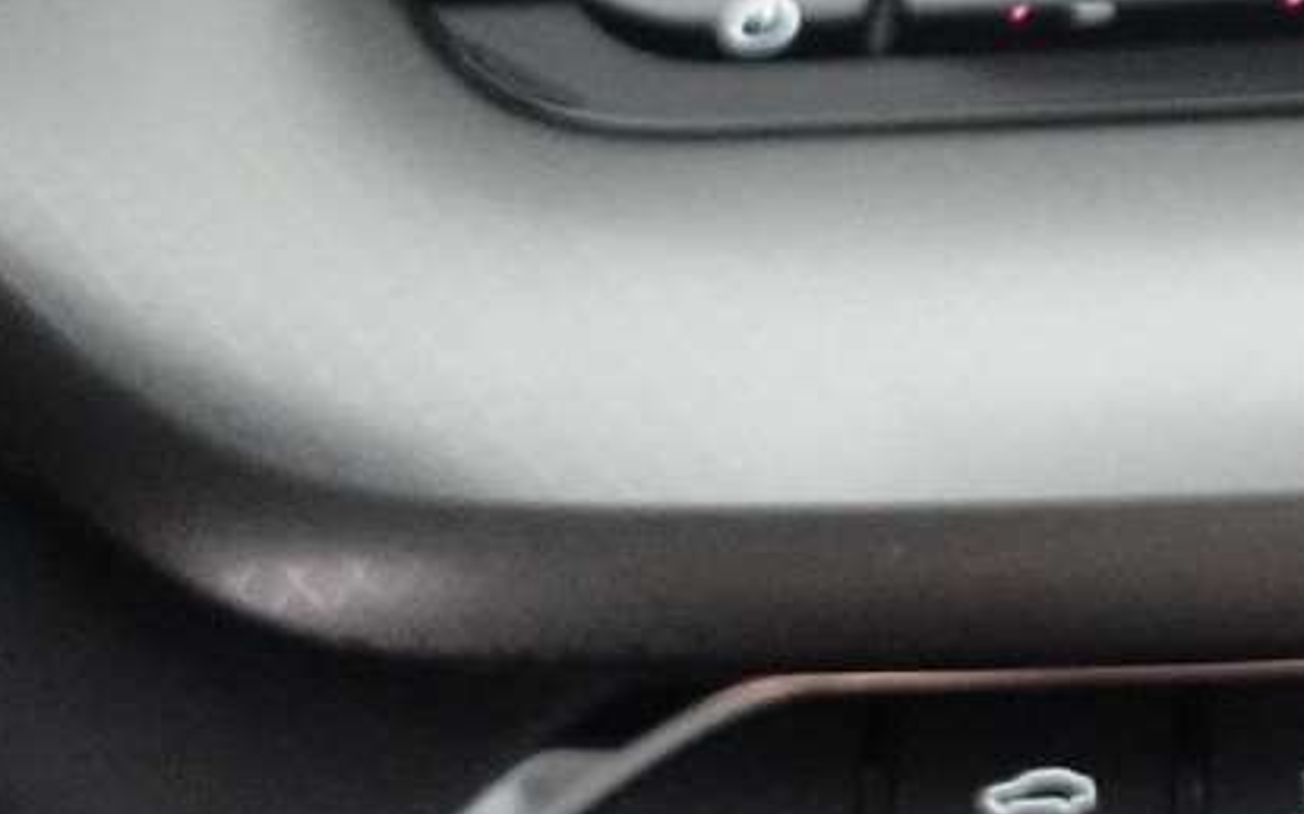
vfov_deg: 13.0
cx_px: 1885
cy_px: -369
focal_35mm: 96
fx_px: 3411
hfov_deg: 19.3
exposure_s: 1/50
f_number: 1.8
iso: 3200
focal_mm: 9.4
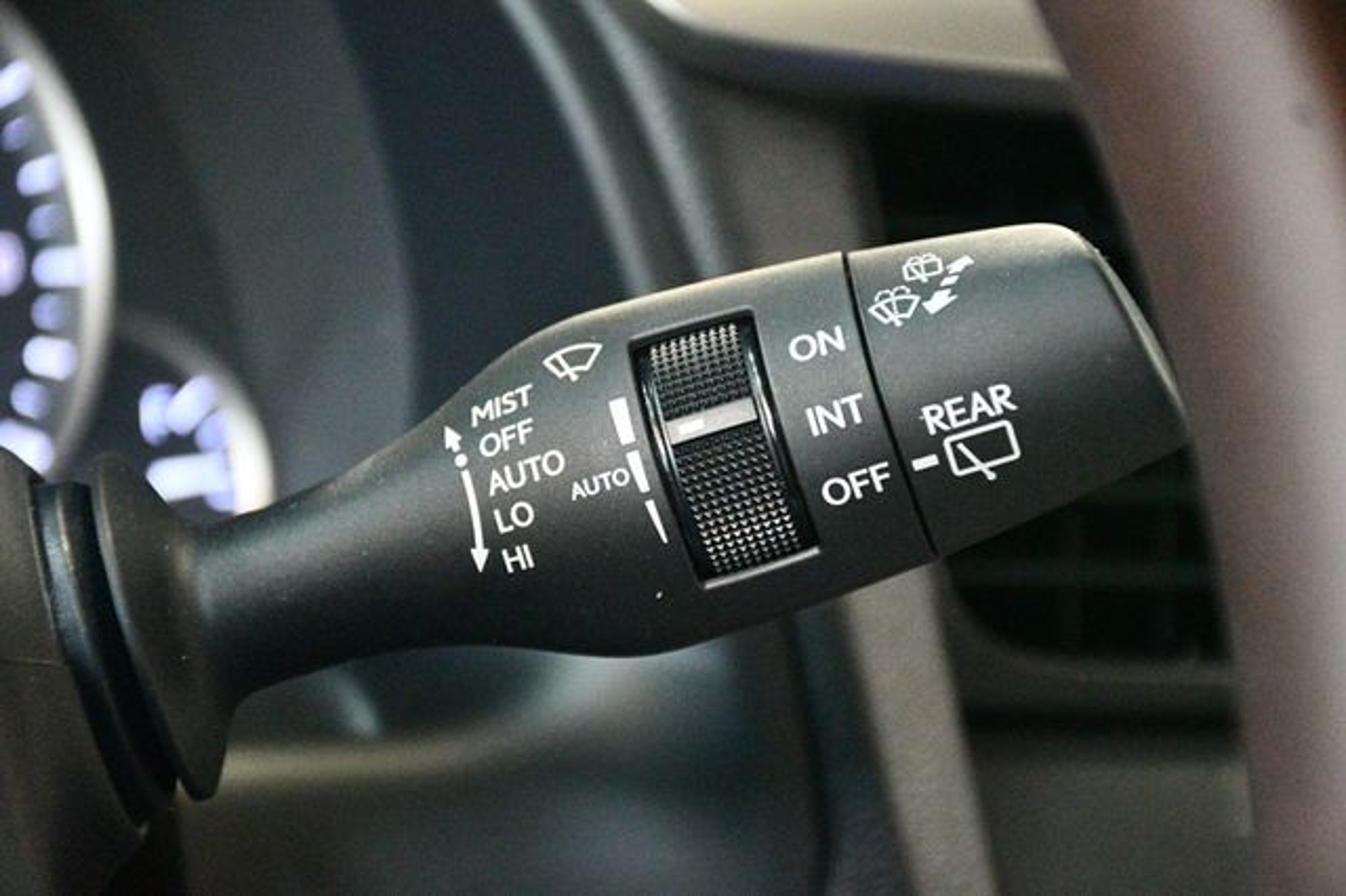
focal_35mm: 120
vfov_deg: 11.4
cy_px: 448
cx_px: 673
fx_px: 4484
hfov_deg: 17.1
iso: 12800
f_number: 5.3
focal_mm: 80
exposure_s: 1/30
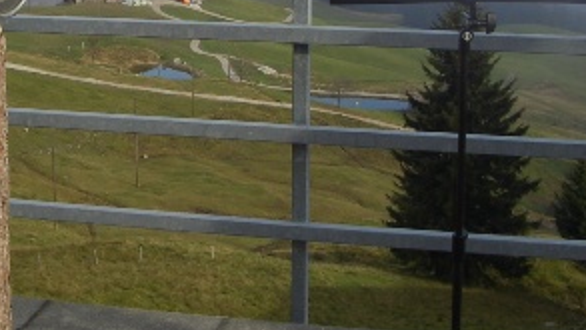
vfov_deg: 15.1
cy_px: -30
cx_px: 226
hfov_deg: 27.1
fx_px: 1212
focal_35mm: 78
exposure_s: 1/250
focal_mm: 5.8
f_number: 4.3
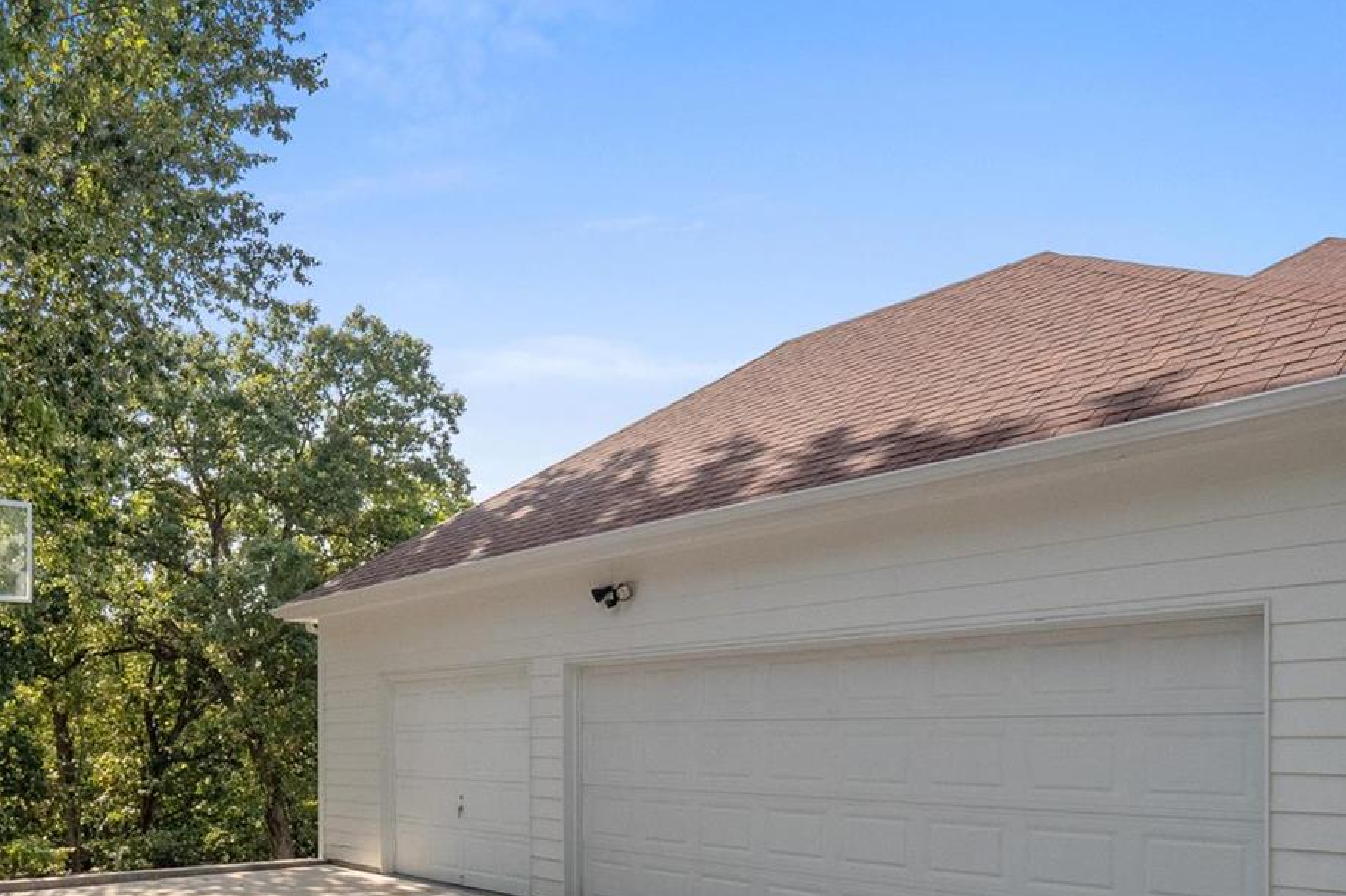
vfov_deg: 43.5
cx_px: 352
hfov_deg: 62.1
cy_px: 753
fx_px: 1047
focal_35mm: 28
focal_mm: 8
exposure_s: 1/800
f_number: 8
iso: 400
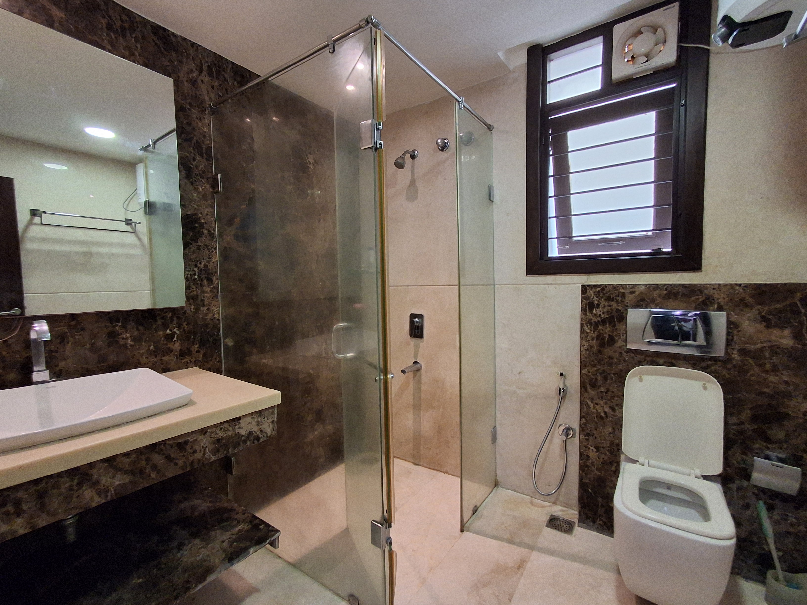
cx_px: 404
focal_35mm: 16
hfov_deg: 94.5
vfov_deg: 78.1
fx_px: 373
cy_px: 302
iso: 250
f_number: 2.2
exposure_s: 1/50
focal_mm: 1.64
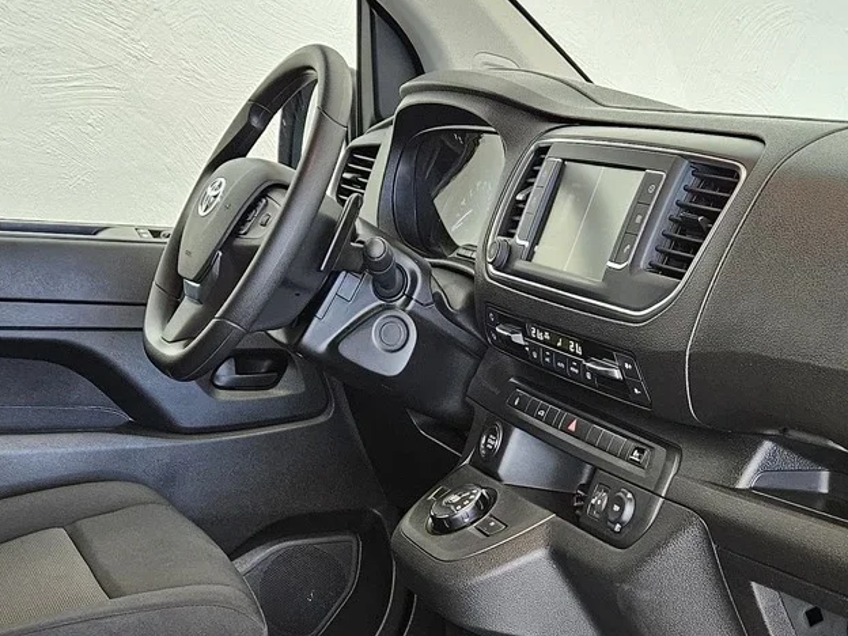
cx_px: 414
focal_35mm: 59
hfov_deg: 32.7
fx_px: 1445
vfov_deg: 23.5
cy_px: 679
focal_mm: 5.4
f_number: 1.8
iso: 500
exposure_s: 1/100
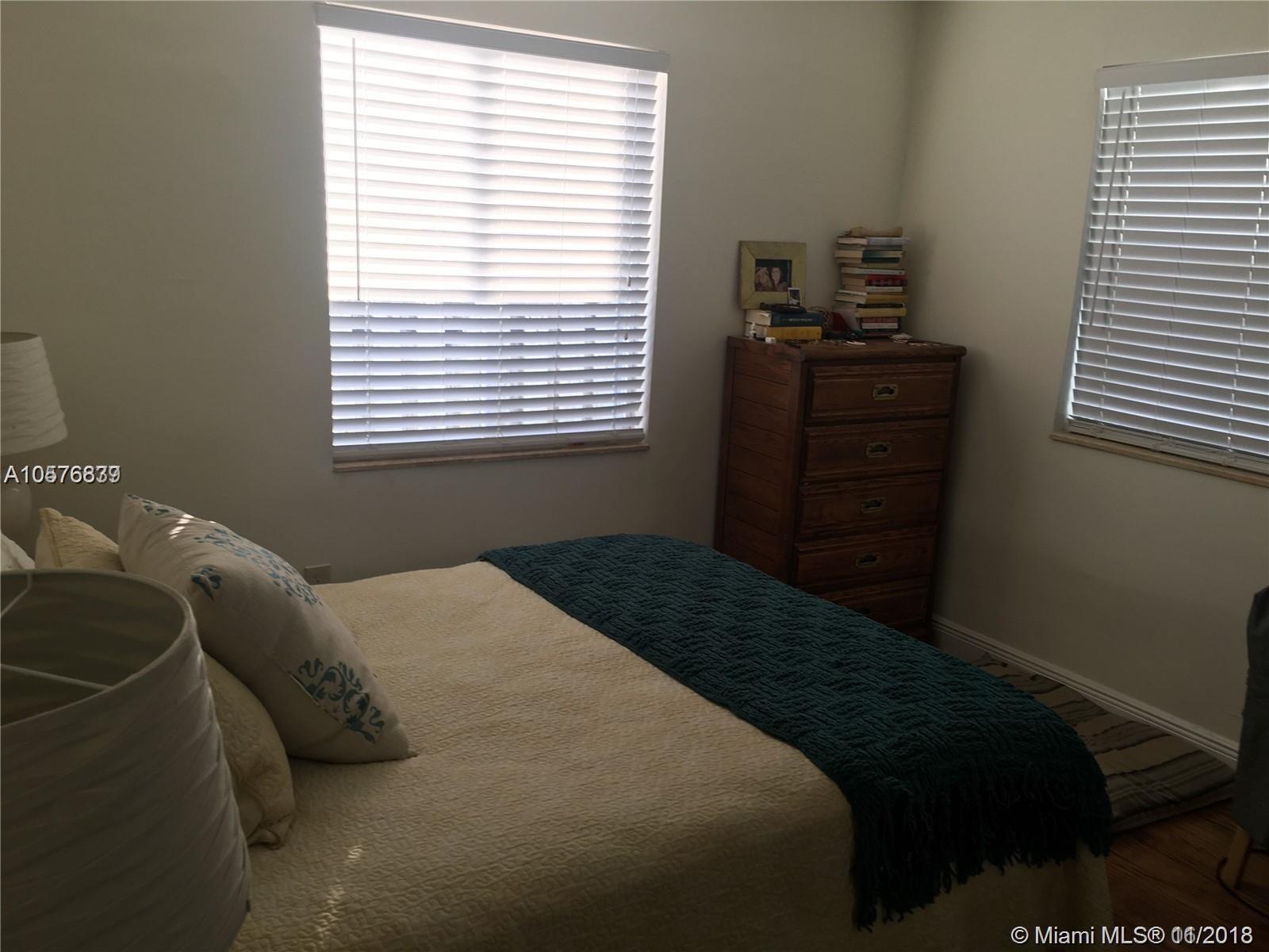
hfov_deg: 61.7
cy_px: 476
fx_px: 1063
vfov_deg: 48.2
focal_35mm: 29
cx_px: 634
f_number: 2.2
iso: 25
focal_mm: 4.15
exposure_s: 1/40
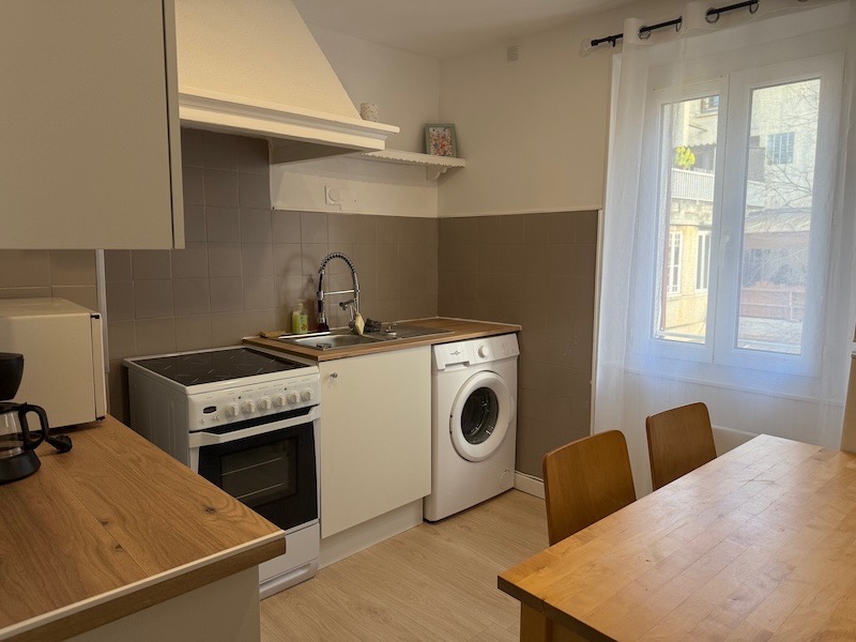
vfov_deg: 56.8
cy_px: 321
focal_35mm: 24
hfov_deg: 71.6
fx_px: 593
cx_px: 428
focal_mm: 6.76
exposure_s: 1/100
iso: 125
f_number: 1.78
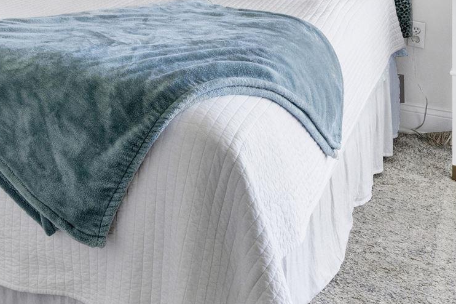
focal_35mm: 58
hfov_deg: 32.8
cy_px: -163
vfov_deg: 19.9
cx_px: 50
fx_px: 734
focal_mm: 14
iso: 400
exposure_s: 1/60
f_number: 11
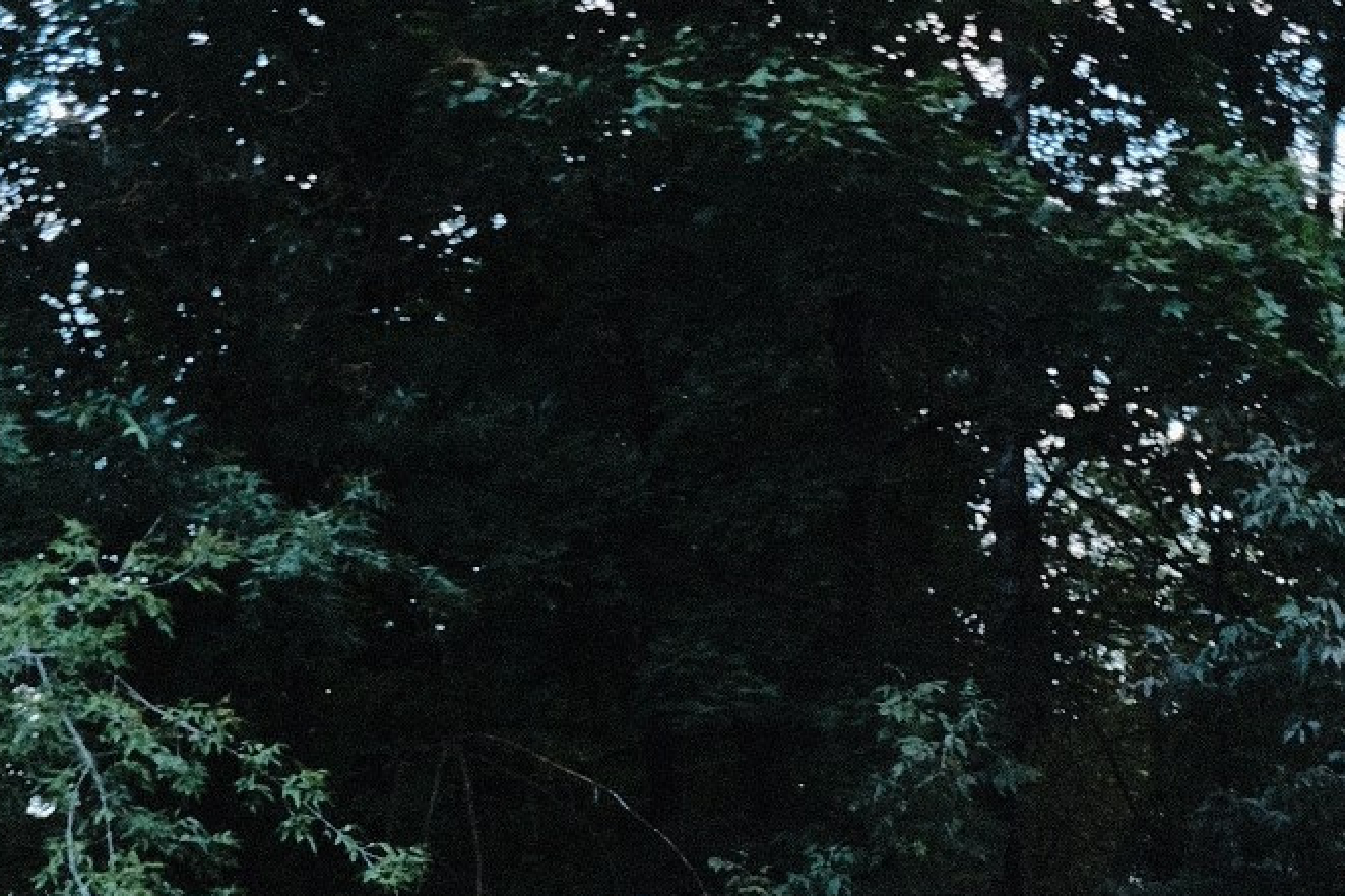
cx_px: 691
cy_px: 1495
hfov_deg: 18.6
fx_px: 4108
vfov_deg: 11.7
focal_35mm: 110
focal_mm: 27.1
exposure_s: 1/15
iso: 400
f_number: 8
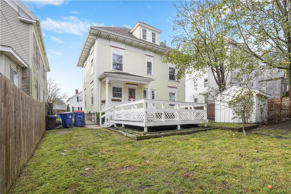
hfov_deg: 96.8
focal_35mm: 16
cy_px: 97
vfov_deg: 73.7
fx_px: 129
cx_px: 146
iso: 100
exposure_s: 1/60
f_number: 9
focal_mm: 16
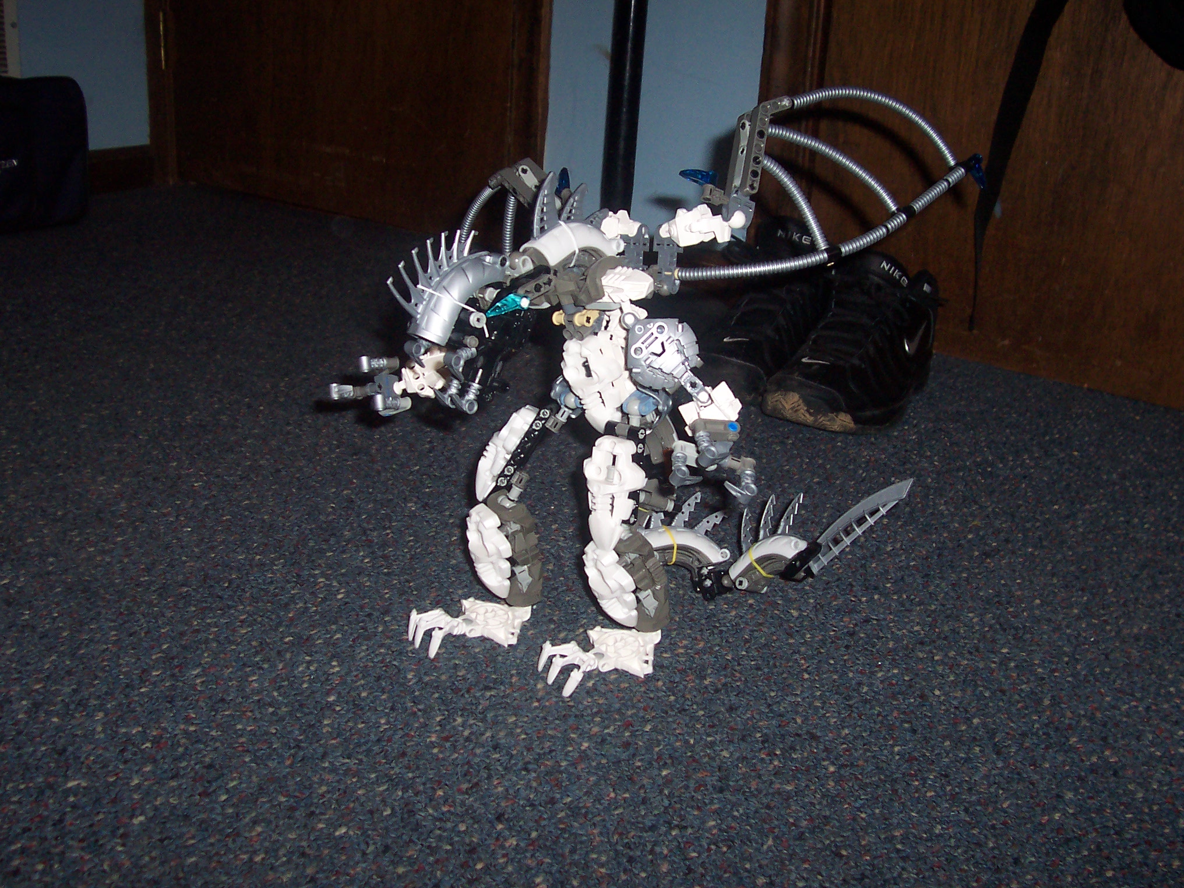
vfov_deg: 38.7
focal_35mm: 37
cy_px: 444
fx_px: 1266
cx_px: 592
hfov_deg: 50.1
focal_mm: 5.6
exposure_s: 1/60
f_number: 2.8
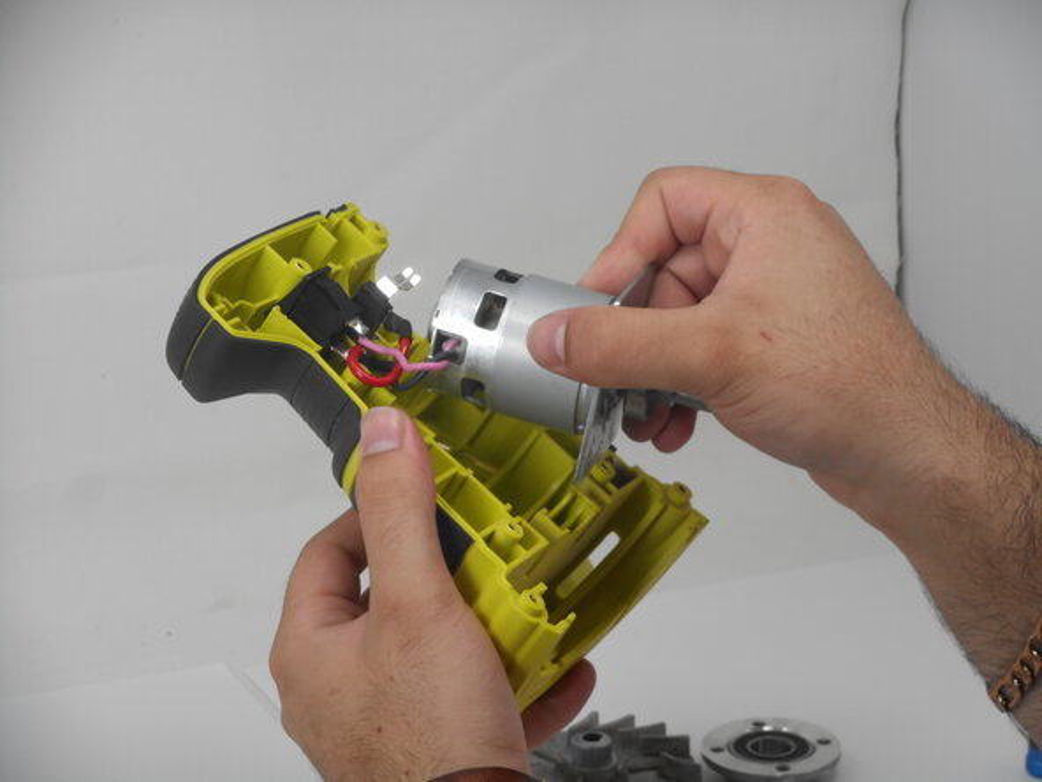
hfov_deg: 19.3
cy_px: 391
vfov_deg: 14.5
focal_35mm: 102
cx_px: 521
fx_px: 3070
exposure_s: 1/60
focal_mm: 18.2
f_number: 5.8
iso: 160
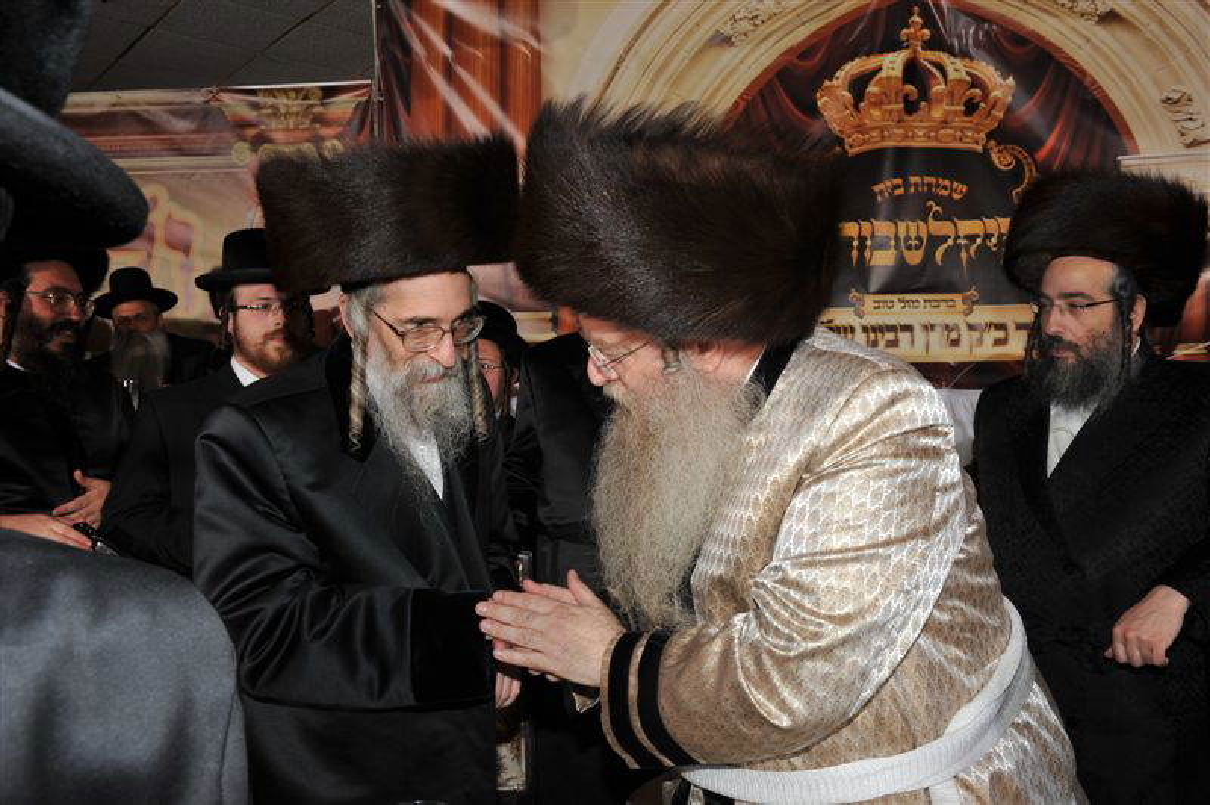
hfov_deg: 58.8
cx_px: 605
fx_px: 1075
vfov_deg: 41.0
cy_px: 402
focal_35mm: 32
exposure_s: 1/160
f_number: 10
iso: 400
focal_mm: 32
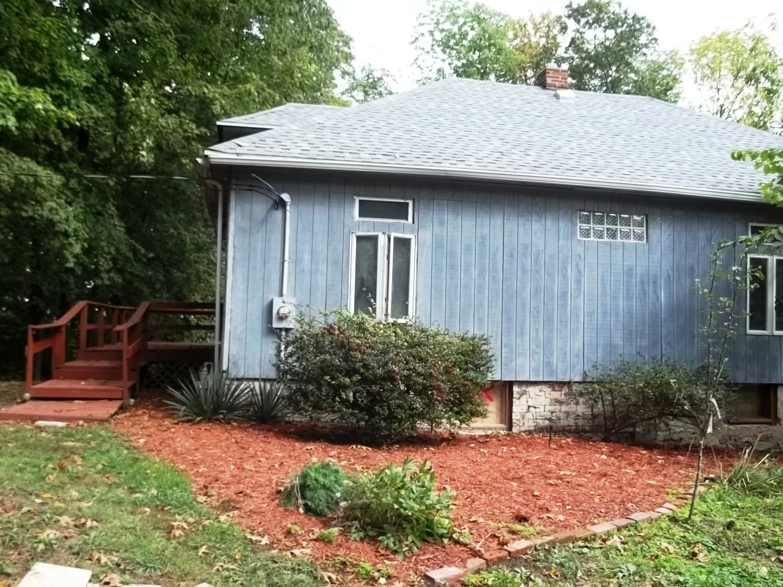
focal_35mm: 33
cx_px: 392
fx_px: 746
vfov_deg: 42.9
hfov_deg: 55.4
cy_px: 294
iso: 64
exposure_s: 1/125
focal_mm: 5.9
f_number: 3.3
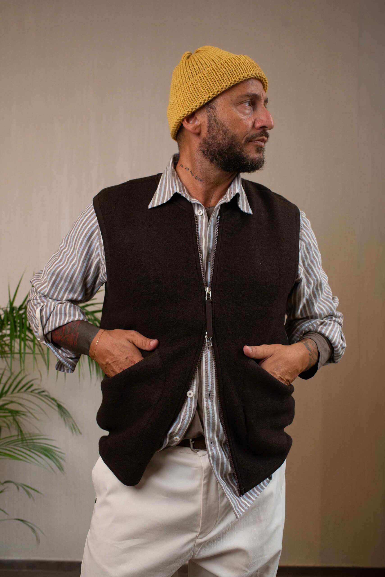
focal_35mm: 35
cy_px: 288
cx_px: 192
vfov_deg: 54.4
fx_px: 561
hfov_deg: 37.9
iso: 800
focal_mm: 35
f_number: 4.5
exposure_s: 1/250
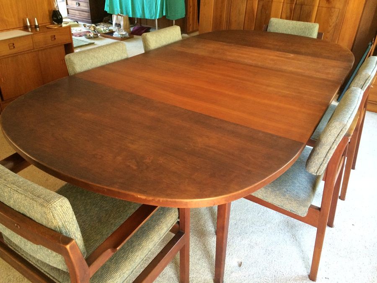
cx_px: 188
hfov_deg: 60.0
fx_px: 327
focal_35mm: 30
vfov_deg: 46.8
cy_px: 142
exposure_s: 1/30
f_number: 2.2
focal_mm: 4.12
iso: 200
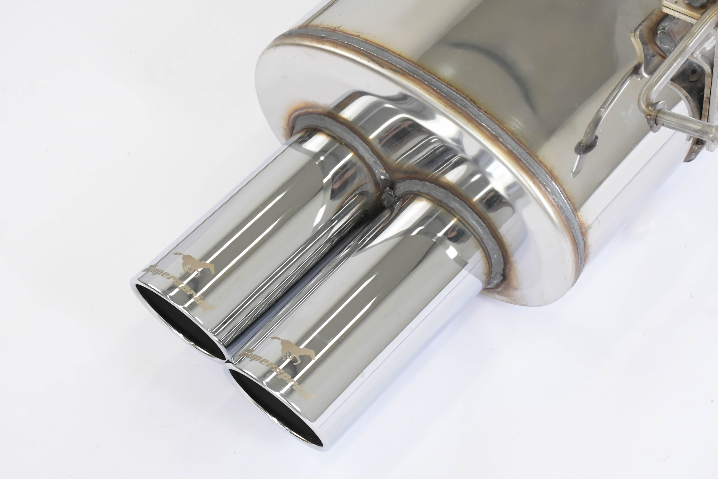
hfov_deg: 27.0
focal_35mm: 75
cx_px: 359
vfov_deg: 18.2
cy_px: 240
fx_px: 1496
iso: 4000
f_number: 10
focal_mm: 50
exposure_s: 1/160
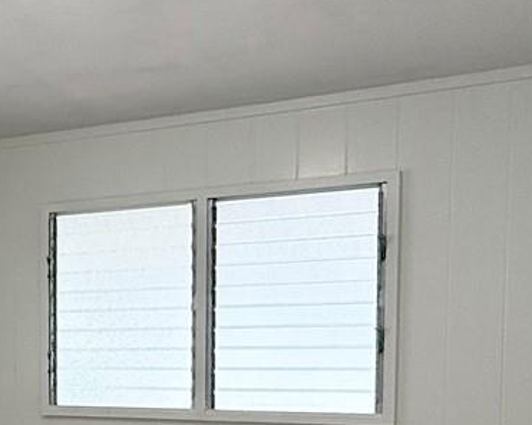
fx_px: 928
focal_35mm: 59
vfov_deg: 24.8
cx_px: -44
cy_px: 406
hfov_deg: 29.1
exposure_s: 1/120
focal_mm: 2.22
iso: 64
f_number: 2.2
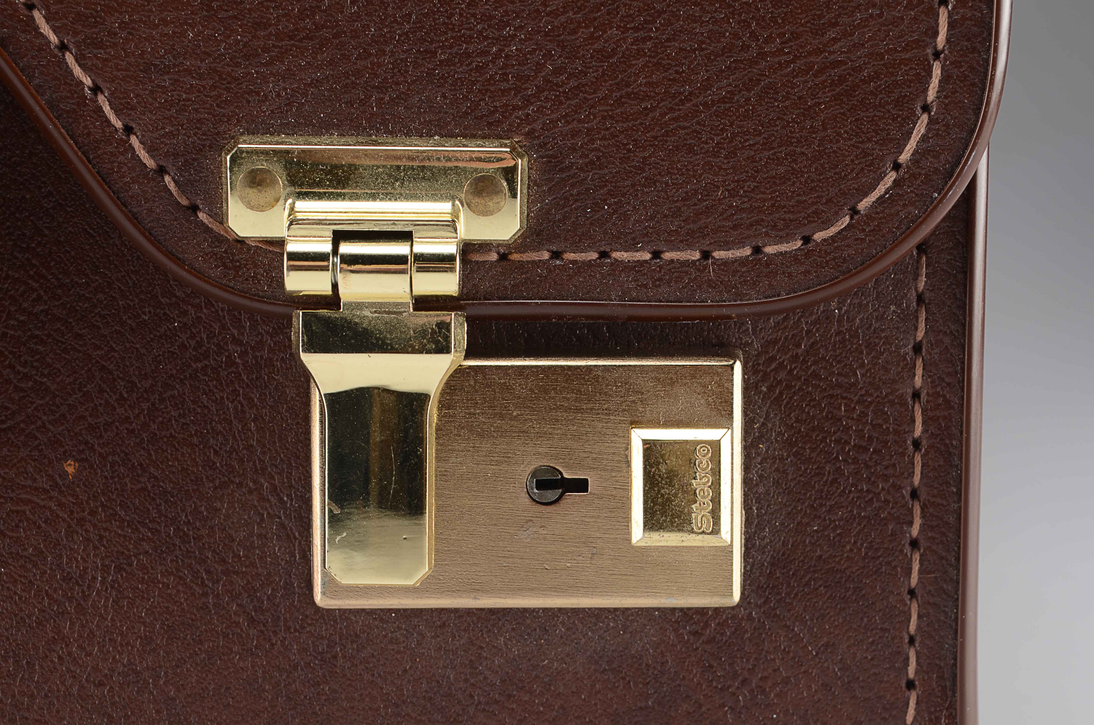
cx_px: 547
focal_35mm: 82
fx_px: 2502
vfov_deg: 16.5
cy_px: 362
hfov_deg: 24.7
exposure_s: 1/80
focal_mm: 55
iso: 100
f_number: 9
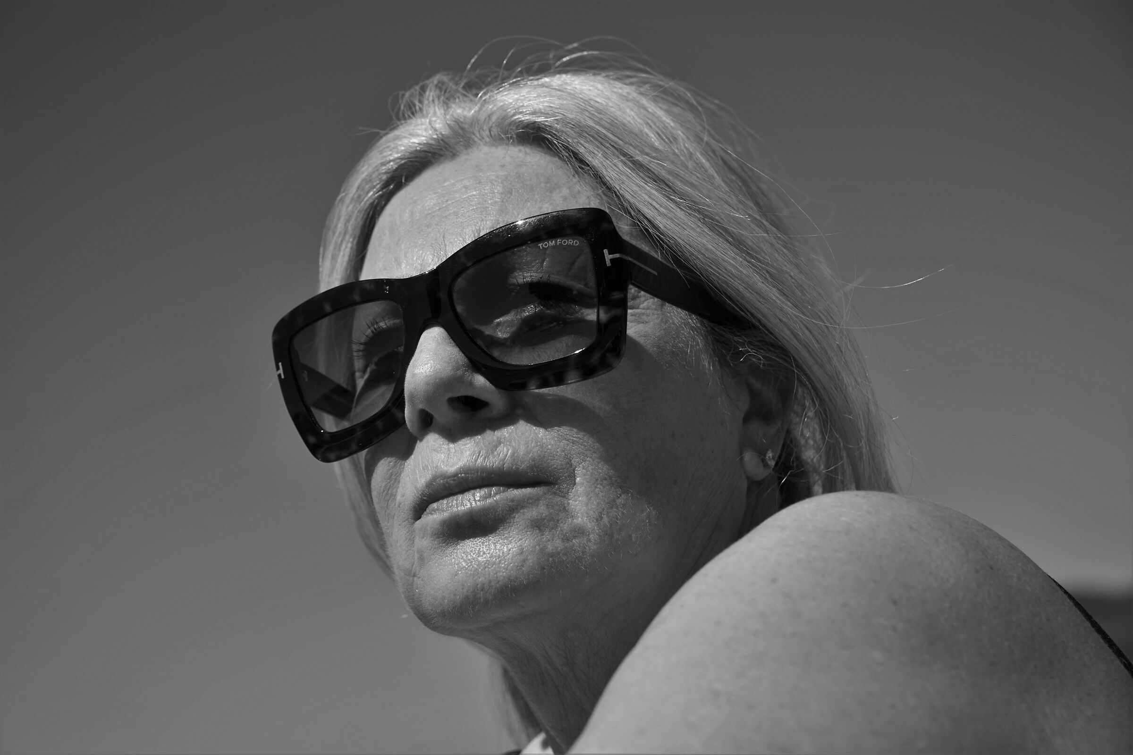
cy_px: 378
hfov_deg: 31.9
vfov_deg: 21.6
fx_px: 1983
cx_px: 566
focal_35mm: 63
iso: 100
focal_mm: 63
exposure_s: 1/800
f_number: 6.3
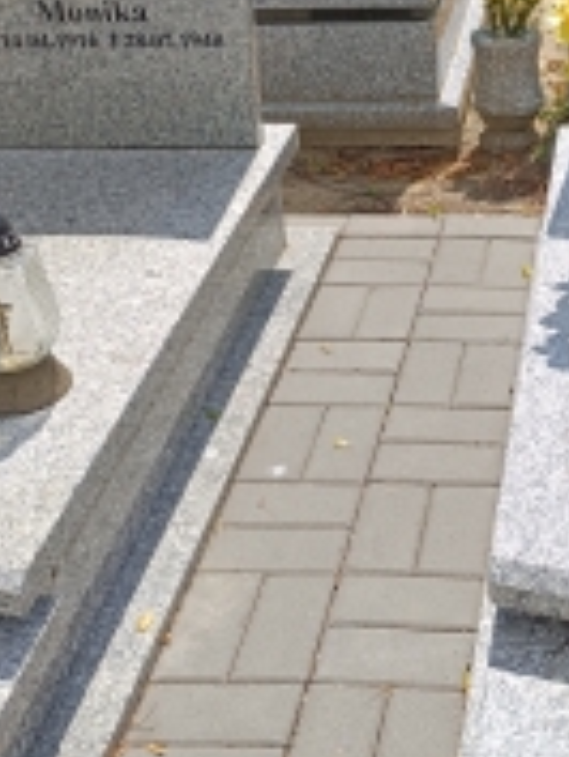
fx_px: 1423
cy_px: 180
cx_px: 590
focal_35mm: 65
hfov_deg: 21.7
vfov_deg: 29.3
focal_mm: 6.14
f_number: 1.65
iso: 50
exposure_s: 1/510
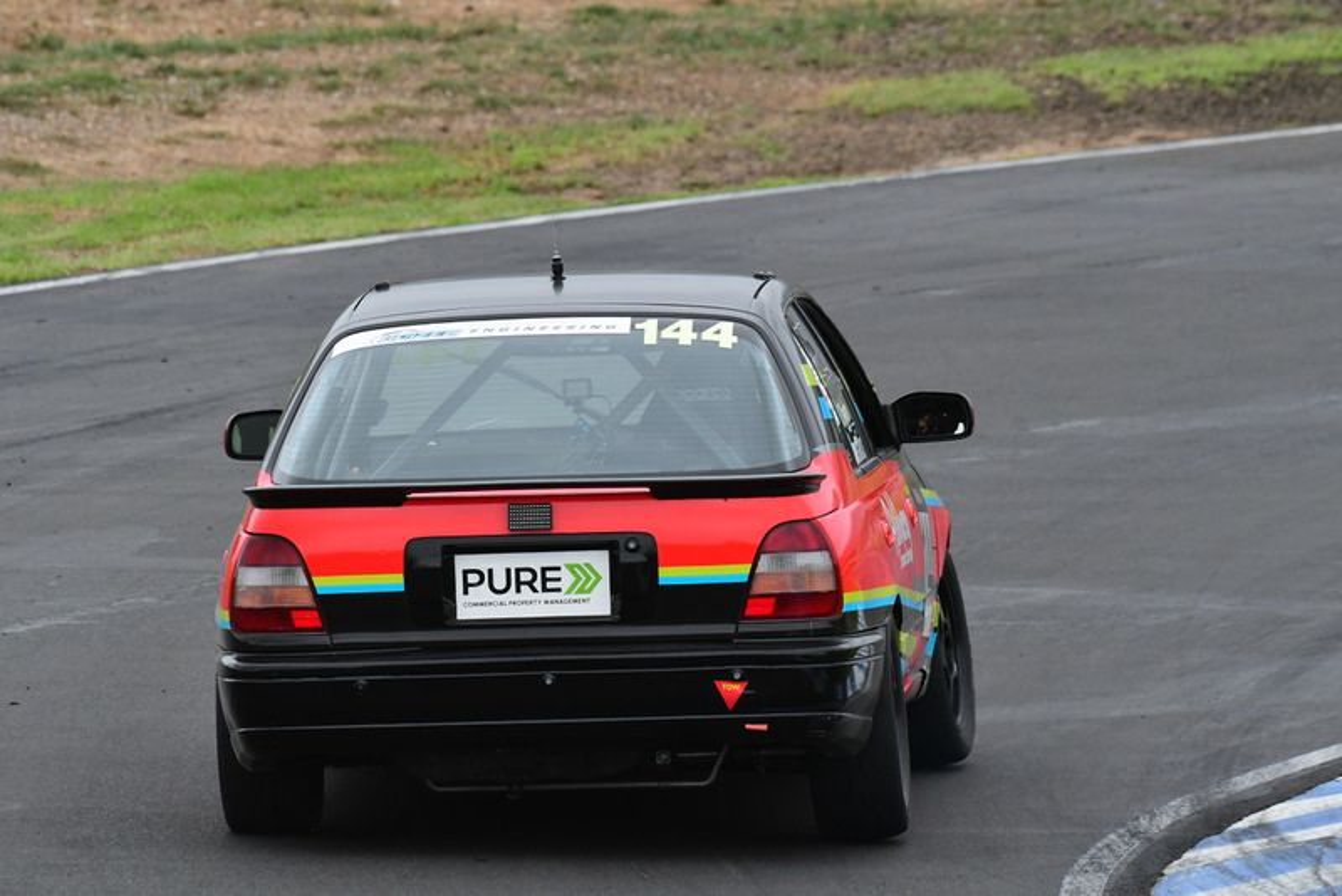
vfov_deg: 1.8
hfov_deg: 2.7
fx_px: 27967
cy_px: 448
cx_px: 671
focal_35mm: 750
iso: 1600
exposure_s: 1/640
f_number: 10
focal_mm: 500
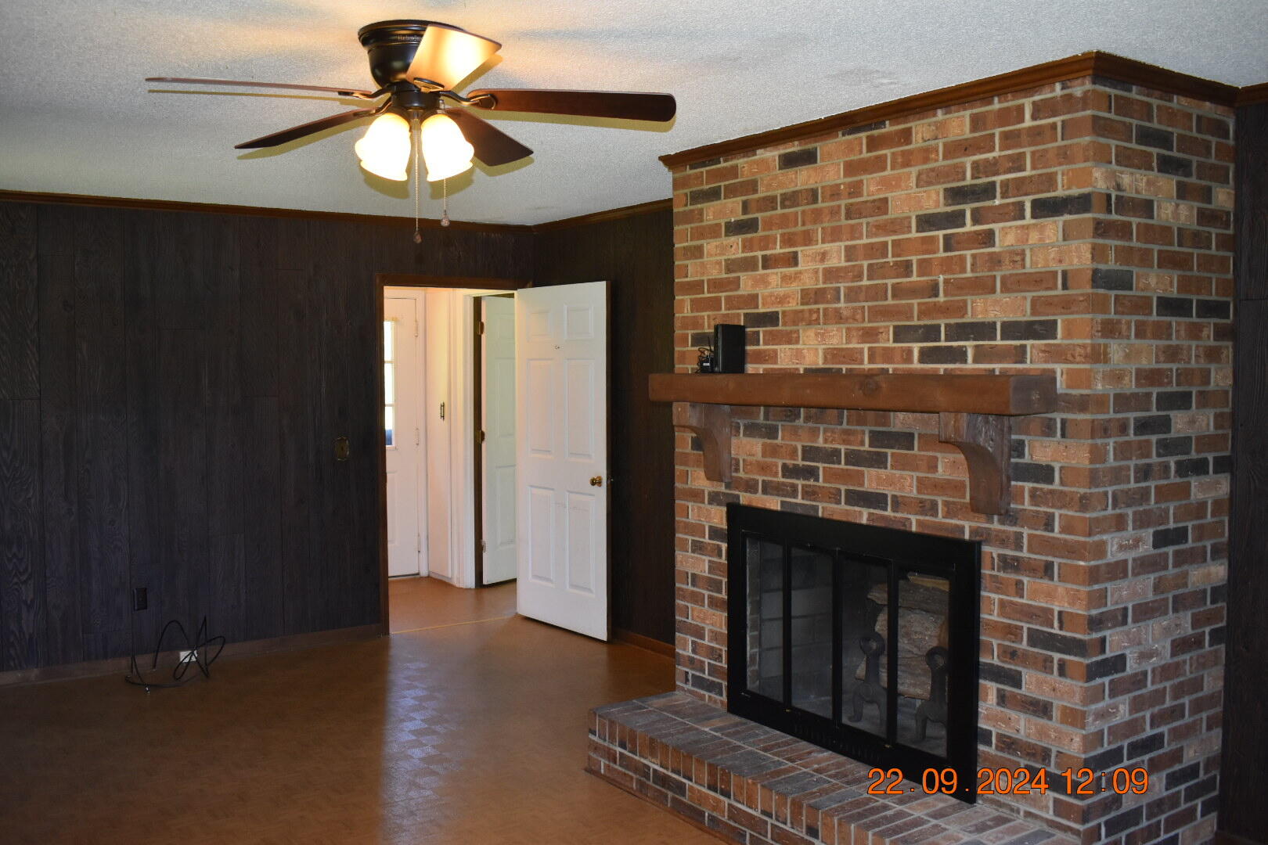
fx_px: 1162
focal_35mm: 33
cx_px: 634
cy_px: 422
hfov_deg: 57.2
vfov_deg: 40.0
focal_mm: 22
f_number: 3.8
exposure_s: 1/125
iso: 1000
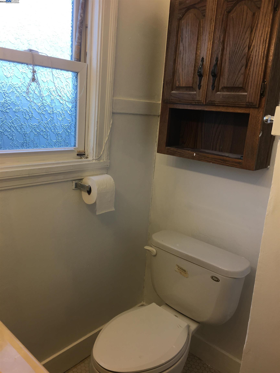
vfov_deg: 61.7
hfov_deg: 48.2
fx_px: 313
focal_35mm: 29
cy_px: 186
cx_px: 140
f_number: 2.2
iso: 25
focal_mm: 4.15
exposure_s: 1/60
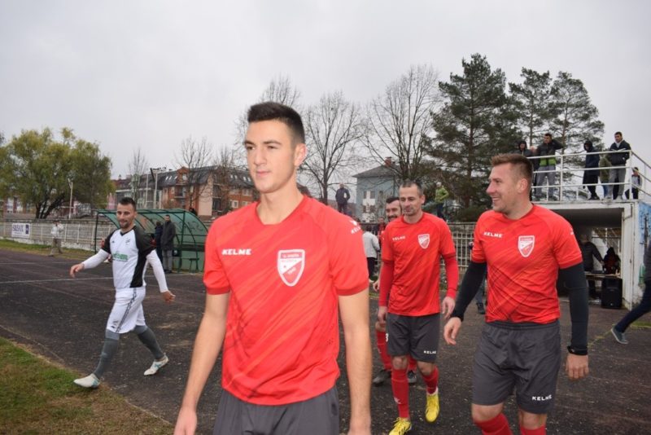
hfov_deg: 67.4
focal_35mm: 27
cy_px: 218
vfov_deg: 48.0
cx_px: 326
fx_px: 488
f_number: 5.6
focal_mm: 18
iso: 400
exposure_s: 1/125
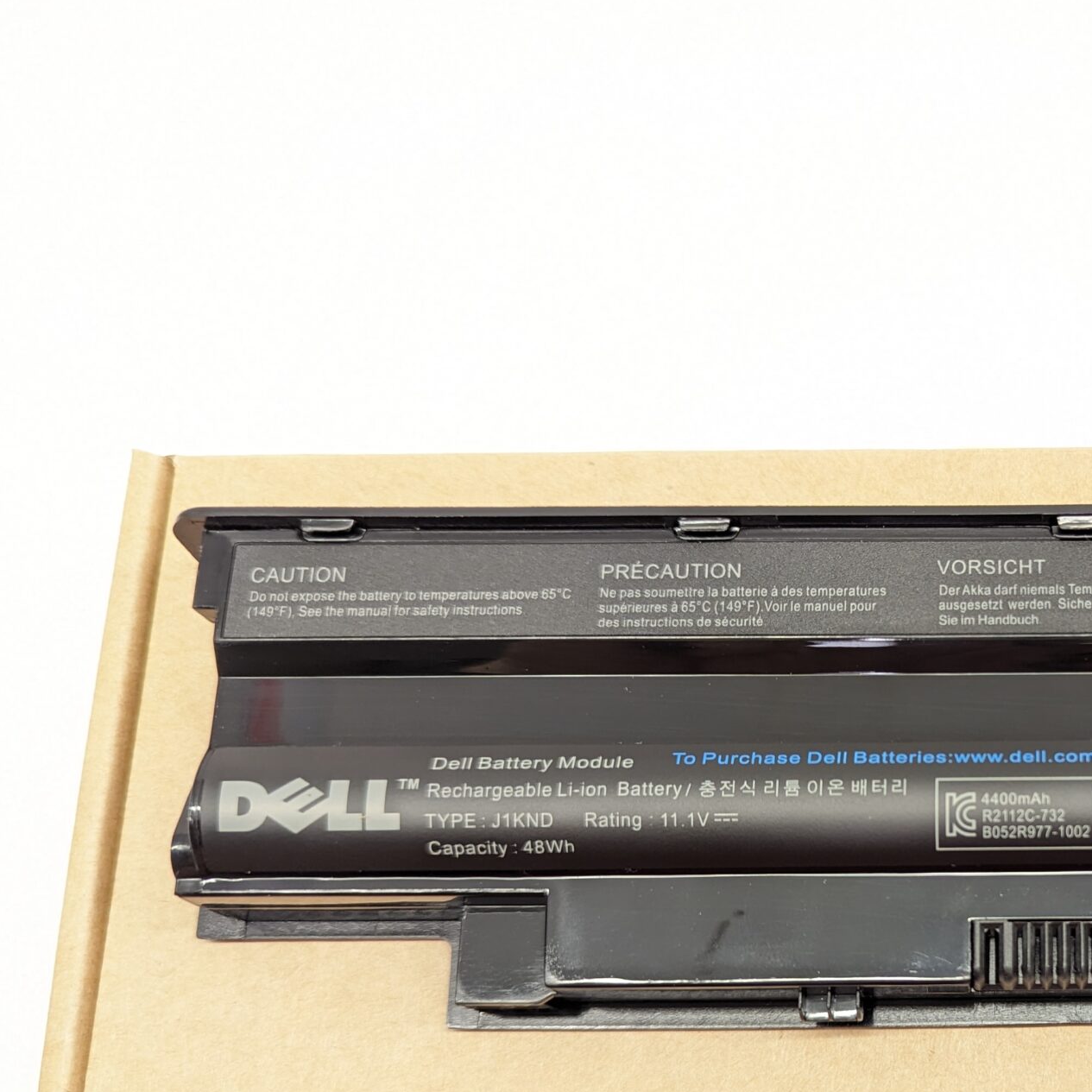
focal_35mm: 43
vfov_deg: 38.5
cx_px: 1049
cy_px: 773
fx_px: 1535
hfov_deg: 36.0
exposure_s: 1/90
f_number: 1.85
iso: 124
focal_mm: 6.81
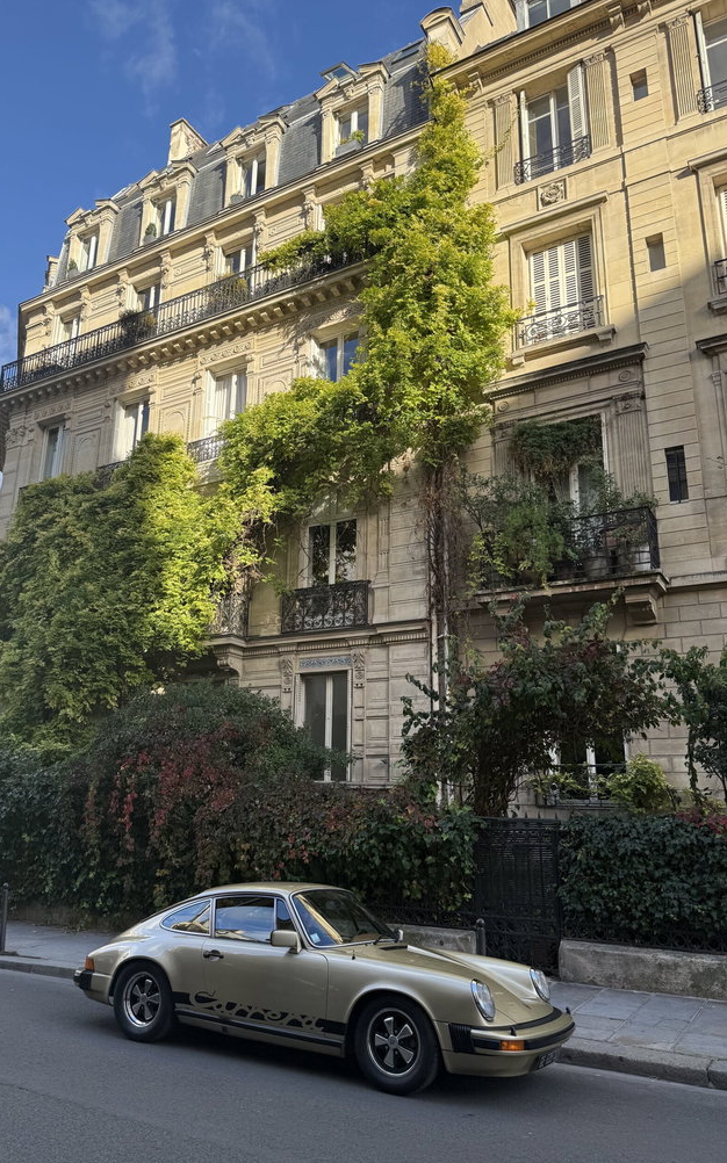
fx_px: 824
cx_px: 303
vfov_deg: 70.4
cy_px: 573
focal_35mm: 26
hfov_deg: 47.4
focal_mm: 6.76
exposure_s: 1/1410
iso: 80
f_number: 1.78
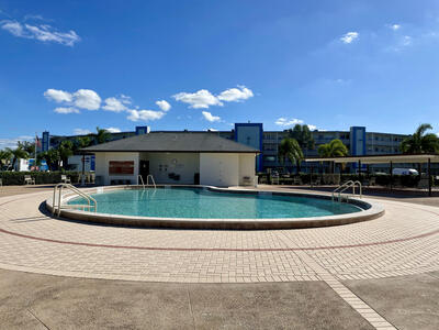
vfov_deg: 53.1
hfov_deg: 67.3
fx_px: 330
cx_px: 220
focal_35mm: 26
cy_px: 165
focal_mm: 4.2
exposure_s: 1/5814
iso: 32
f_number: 1.6
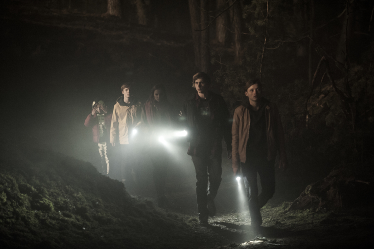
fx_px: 1298
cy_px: 124
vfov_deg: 11.0
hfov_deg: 16.4
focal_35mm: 125
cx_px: 187
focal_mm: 125
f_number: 2.8
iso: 4000
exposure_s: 1/50
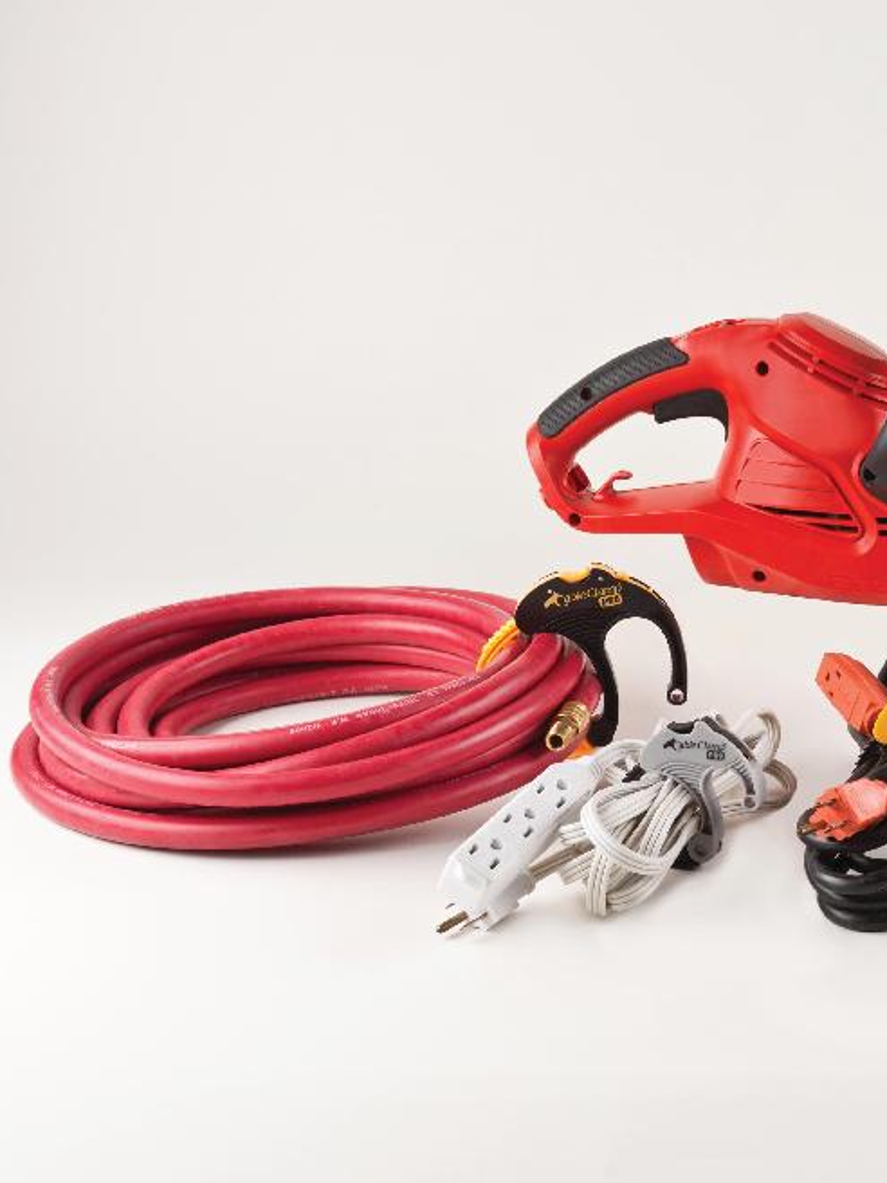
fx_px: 2802
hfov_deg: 17.7
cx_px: 784
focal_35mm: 82
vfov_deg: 23.8
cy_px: 598
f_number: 11
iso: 200
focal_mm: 56
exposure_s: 1/160
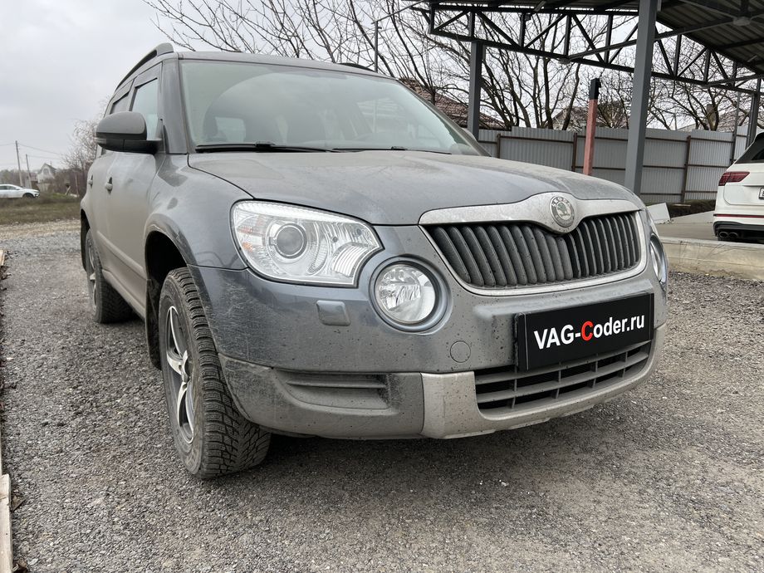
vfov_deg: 53.1
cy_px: 286
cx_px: 382
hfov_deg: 67.3
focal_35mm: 26
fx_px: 574
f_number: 1.5
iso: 50
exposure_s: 1/687
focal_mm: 5.7
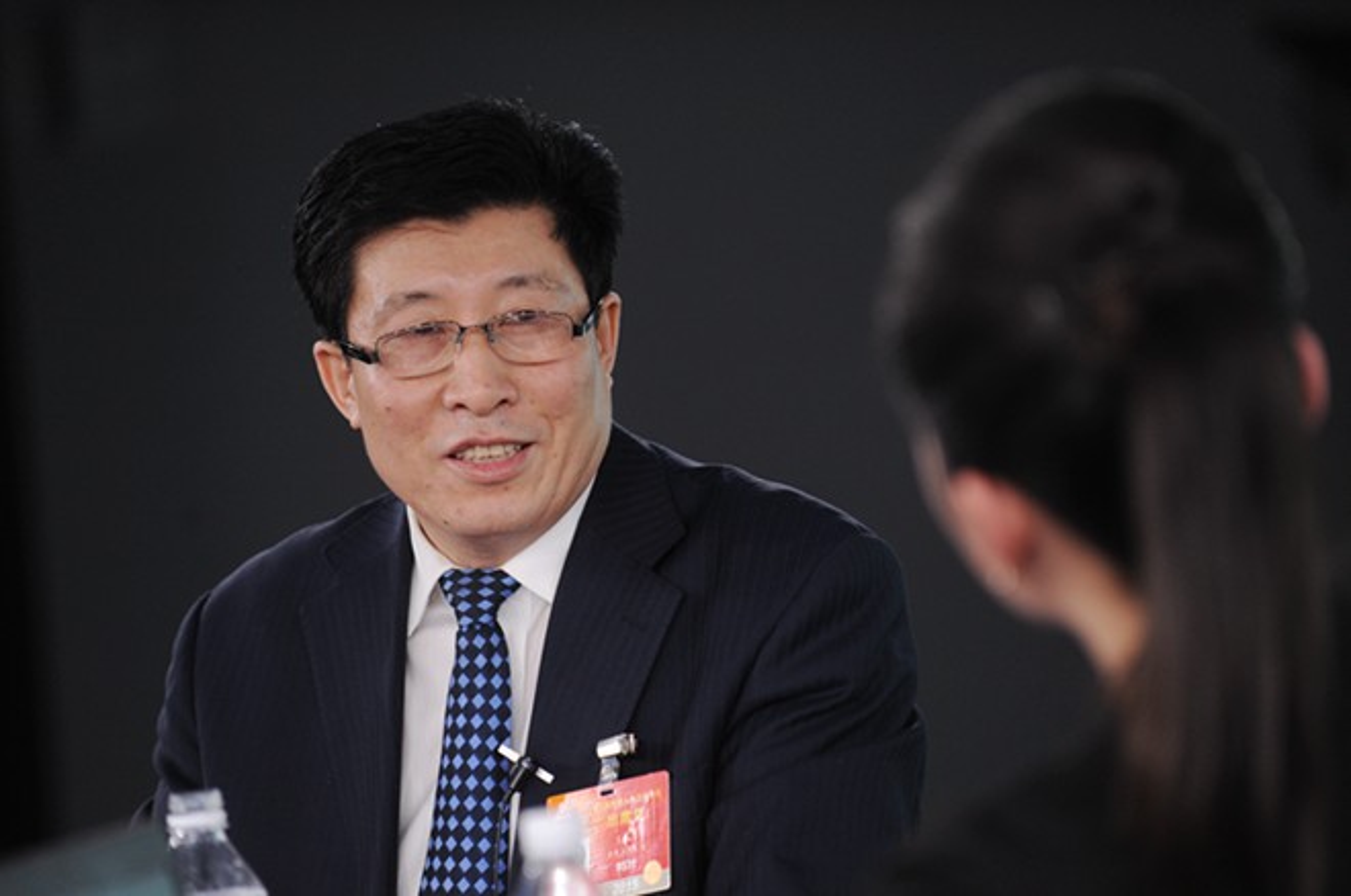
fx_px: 6558
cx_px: 676
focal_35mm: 175
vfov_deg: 7.8
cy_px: 448
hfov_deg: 11.8
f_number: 2.8
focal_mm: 175
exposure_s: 1/800
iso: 1250
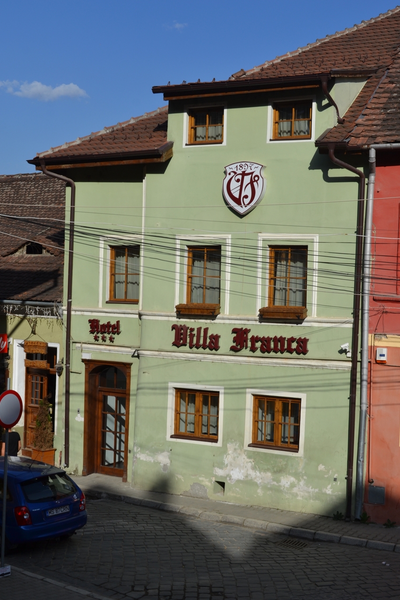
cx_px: 198
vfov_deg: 37.2
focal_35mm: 54
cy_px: 297
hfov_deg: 25.3
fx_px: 891
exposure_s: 1/320
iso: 100
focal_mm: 35
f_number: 9
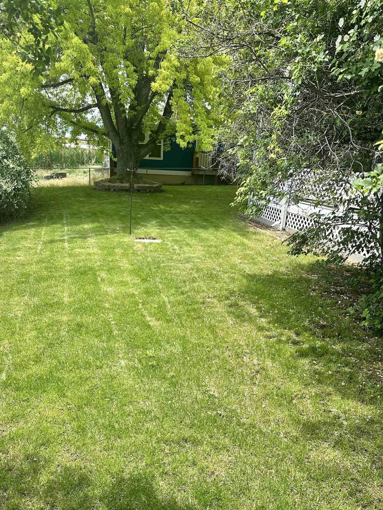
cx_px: 181
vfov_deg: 61.2
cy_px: 301
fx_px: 428
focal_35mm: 29
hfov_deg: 48.2
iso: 80
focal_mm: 6.86
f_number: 1.78
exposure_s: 1/1453
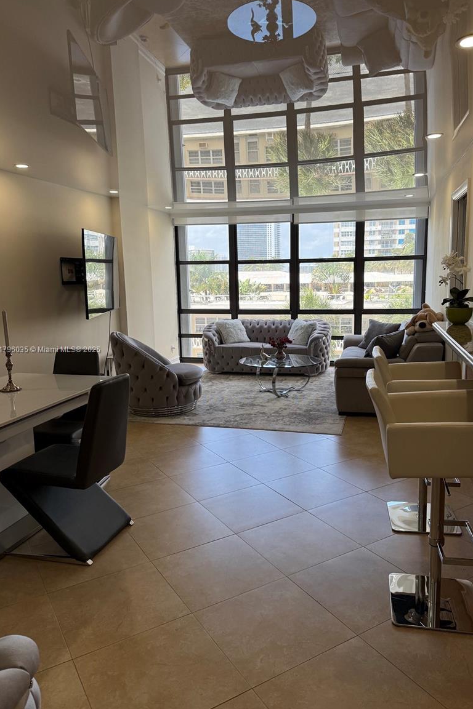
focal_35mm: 26
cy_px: 350
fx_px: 512
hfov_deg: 49.4
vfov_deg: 69.4
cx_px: 265
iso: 100
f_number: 1.78
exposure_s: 1/563
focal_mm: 6.76
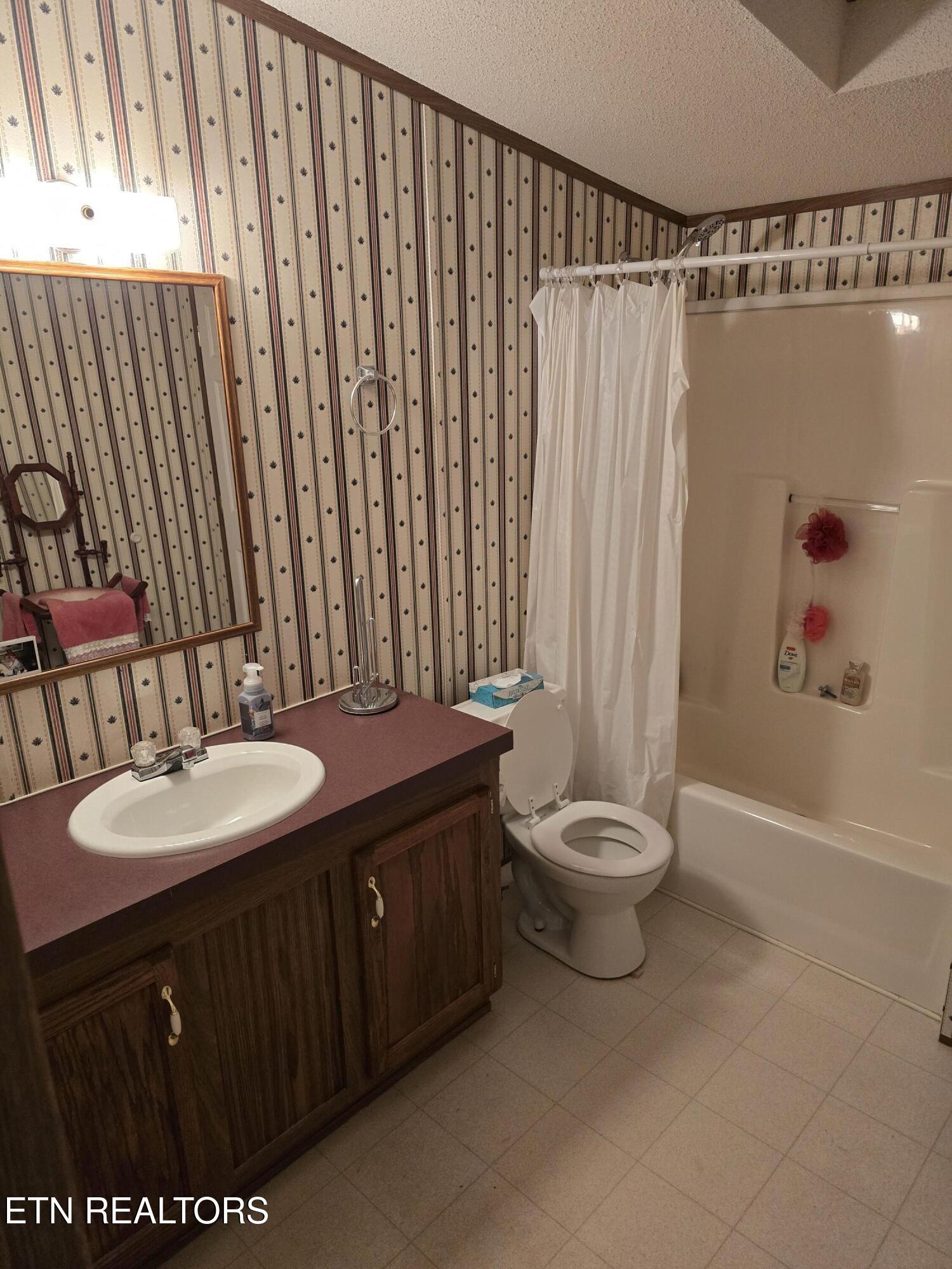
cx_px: 476
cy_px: 634
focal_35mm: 23
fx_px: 843
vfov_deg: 73.9
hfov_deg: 58.9
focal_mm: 6.3
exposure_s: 1/120
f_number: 1.7
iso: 500
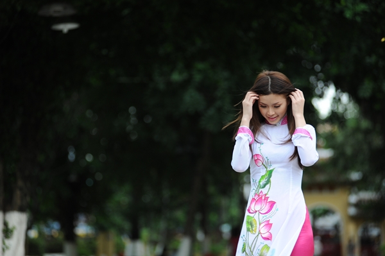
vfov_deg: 10.1
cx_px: 192
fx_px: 1443
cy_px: 128
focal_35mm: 135
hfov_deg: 15.2
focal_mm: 135
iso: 800
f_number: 2.8
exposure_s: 1/125
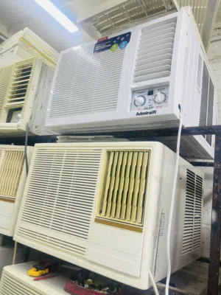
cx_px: 110
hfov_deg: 54.9
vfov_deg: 69.4
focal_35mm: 25
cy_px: 148
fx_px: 213
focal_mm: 5.1
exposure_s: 1/100
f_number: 1.6
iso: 40
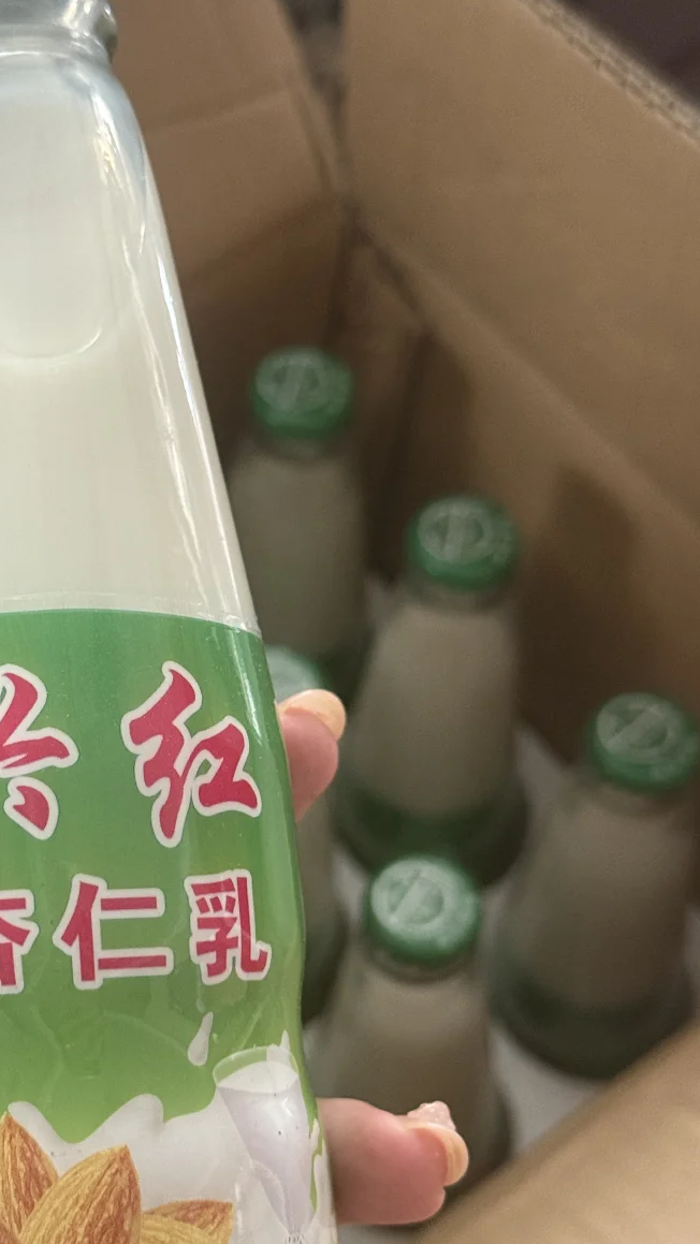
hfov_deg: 18.4
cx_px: 172
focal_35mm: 65
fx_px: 2145
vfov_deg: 32.3
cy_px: 683
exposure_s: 1/40
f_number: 1.78
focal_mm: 6.76
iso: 320
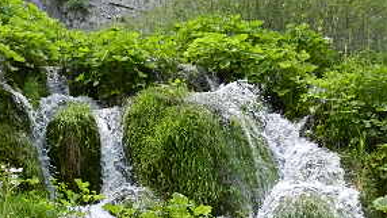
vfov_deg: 19.2
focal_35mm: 61
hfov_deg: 34.3
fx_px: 626
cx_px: 198
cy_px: 213
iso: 160
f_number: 3.5
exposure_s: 1/320
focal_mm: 4.5
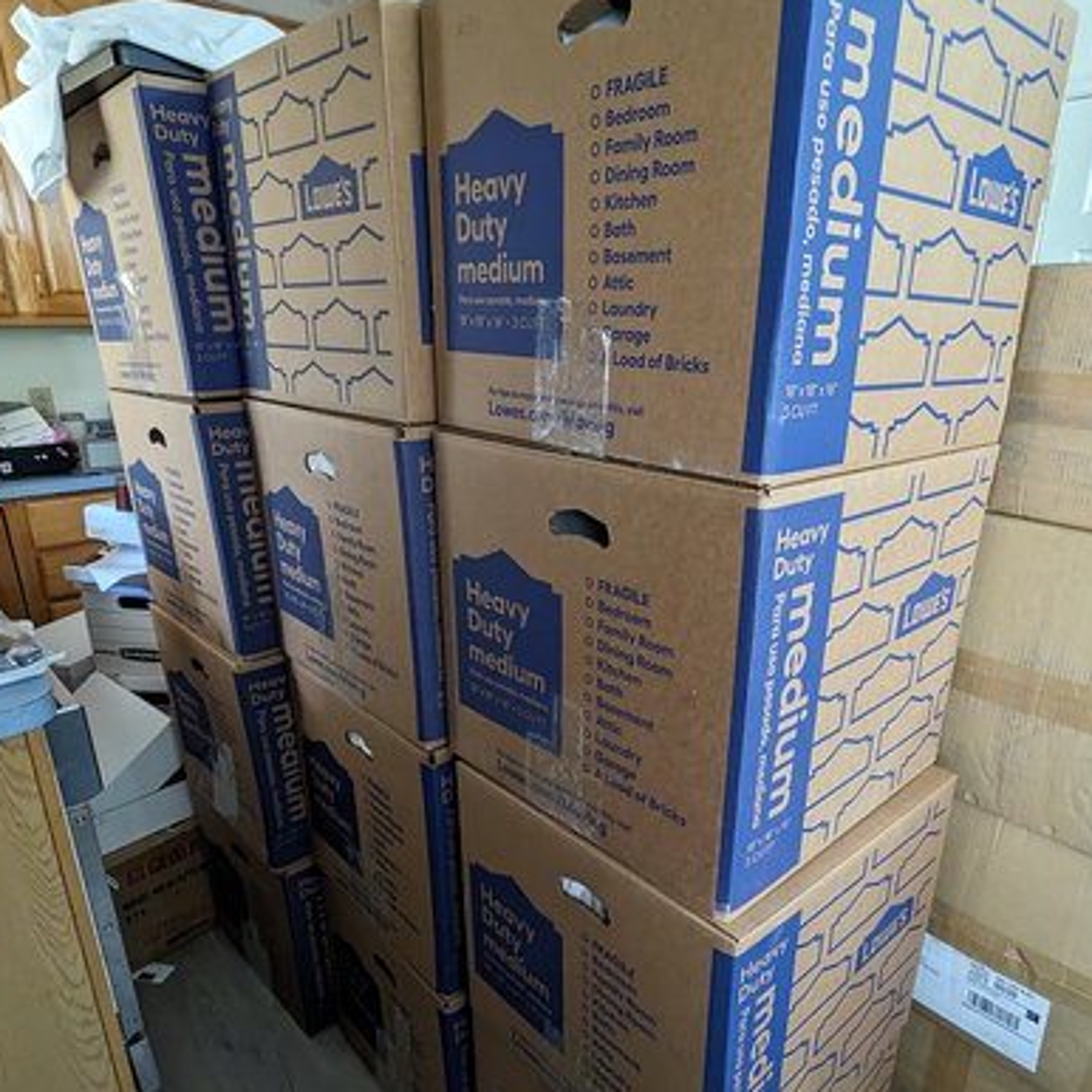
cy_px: 611
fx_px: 785
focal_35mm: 22
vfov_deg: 69.4
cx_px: 603
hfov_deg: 69.4
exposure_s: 1/24
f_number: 2.2
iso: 590
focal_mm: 2.35
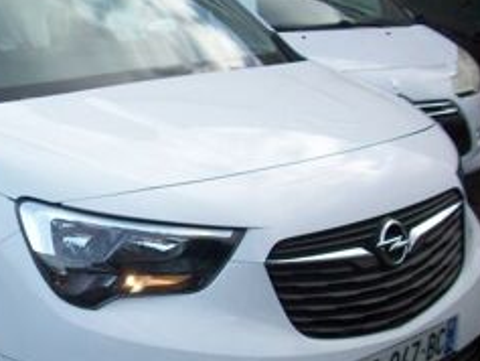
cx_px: 36
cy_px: 211
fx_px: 1041
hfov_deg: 25.1
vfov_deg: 19.6
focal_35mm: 75
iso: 80
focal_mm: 6.2
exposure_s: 1/336
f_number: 2.8
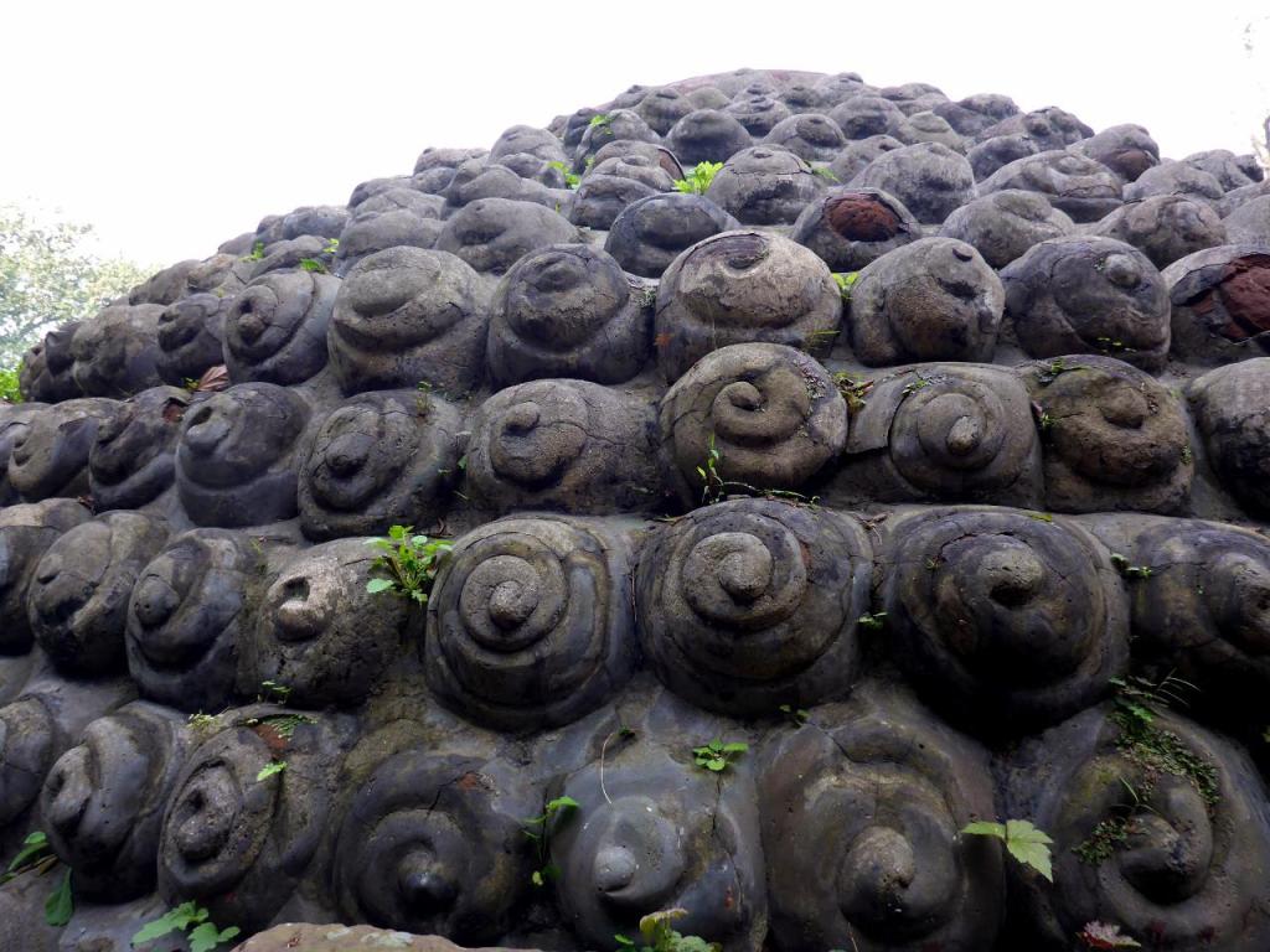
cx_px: 635
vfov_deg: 49.7
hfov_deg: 63.4
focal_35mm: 28
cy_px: 476
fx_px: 1027
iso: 125
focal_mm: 4.9
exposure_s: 1/60
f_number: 3.3
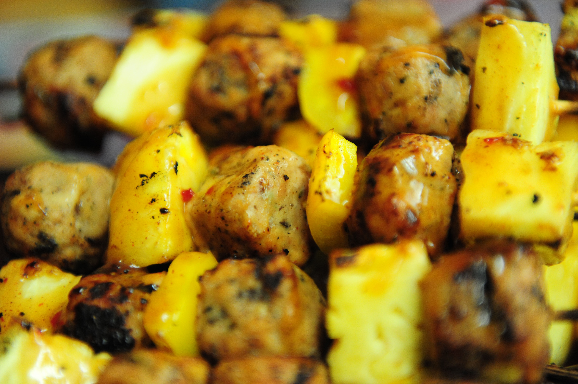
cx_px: 289
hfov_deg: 28.9
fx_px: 1123
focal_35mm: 70
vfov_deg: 19.4
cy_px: 192
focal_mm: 70
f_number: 2.8
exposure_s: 1/200
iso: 3200
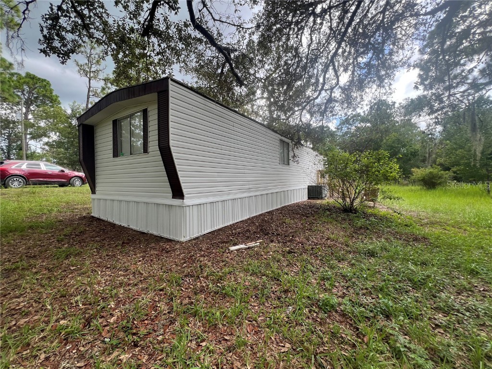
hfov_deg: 106.2
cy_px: 184
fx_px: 185
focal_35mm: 13
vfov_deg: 89.9
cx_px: 246
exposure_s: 1/271
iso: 32
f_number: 1.8
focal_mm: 1.57
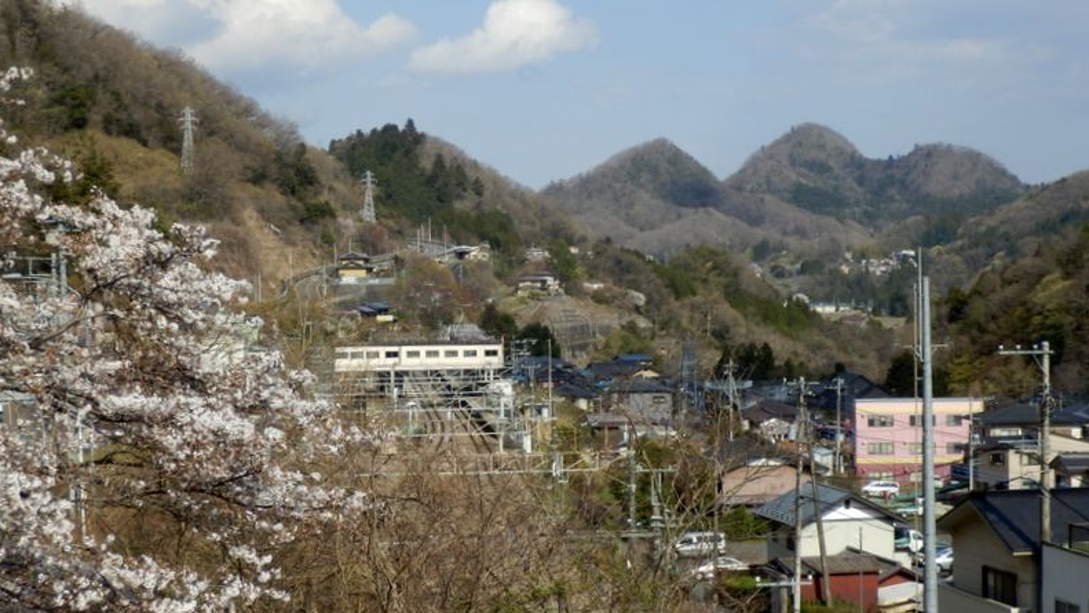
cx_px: 547
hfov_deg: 27.9
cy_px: 391
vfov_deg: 15.9
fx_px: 2195
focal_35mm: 76
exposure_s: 1/640
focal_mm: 12.3
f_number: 4.8
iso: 80
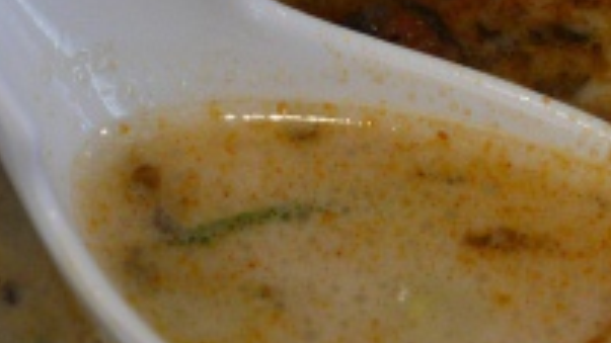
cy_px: 231
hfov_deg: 10.5
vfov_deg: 5.9
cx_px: 514
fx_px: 3305
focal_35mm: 204
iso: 800
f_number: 5.6
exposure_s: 1/80
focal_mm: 42
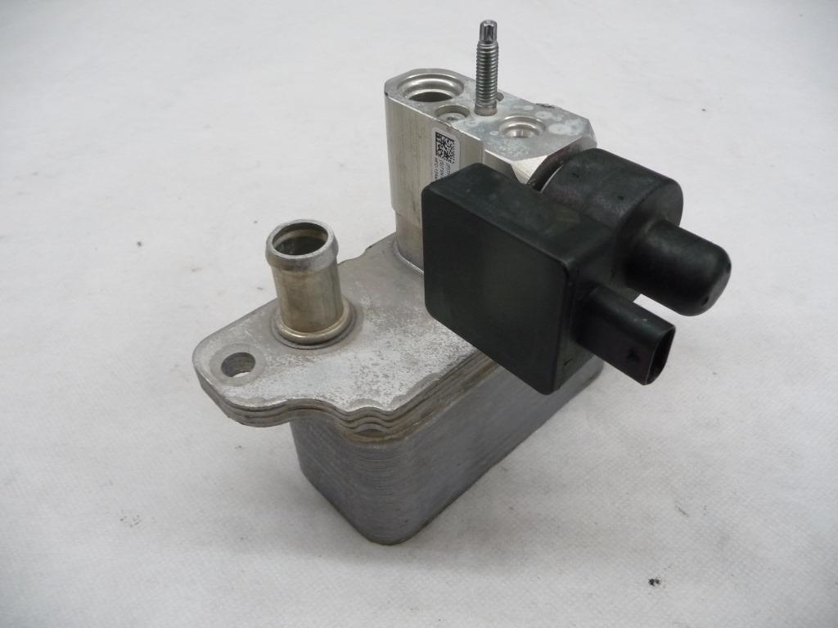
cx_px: 419
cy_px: 314
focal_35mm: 28
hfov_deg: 63.4
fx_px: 678
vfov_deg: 49.7
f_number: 3.3
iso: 200
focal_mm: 4.7
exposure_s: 1/30
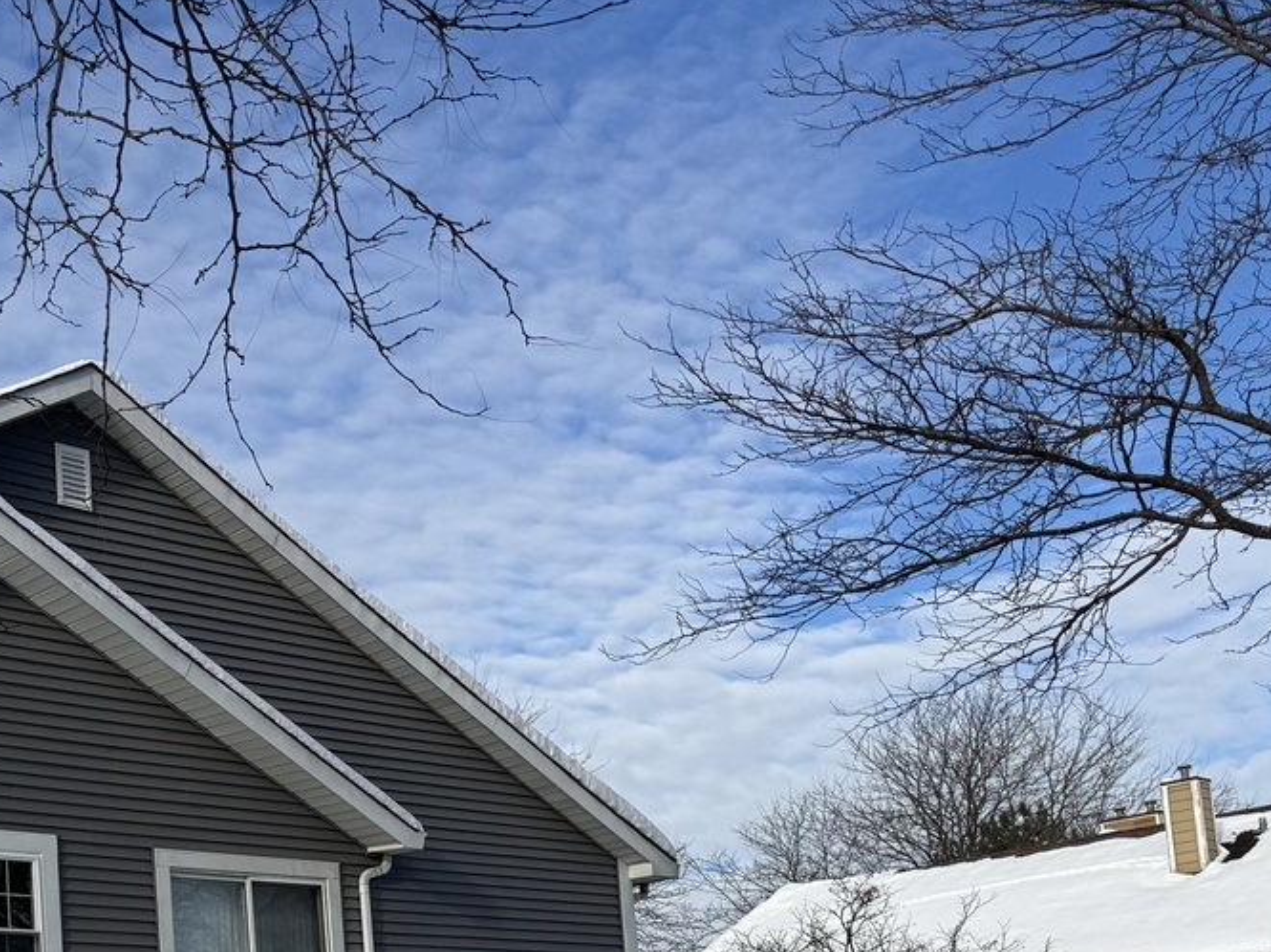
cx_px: 32
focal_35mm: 52
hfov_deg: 34.0
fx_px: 1908
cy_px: 994
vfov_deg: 26.2
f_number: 1.78
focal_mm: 6.76
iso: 80
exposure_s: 1/5348
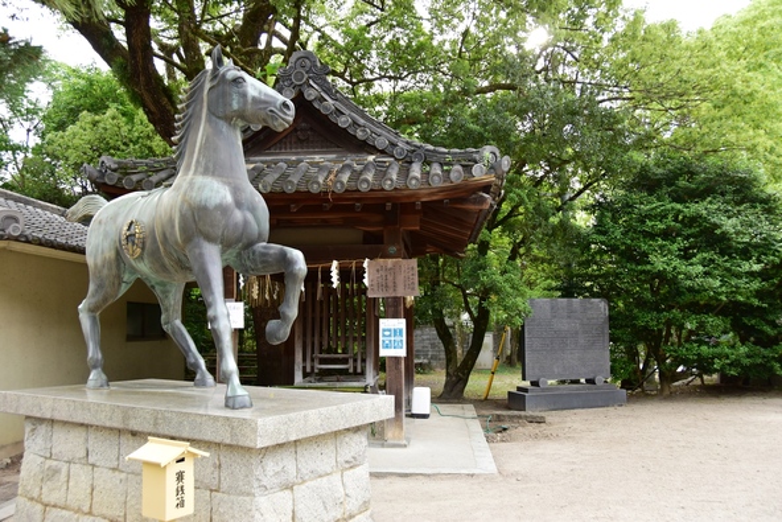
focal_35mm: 30
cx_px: 391
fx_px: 652
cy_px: 261
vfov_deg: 43.6
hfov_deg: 61.9
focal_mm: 20
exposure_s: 1/200
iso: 400
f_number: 3.8
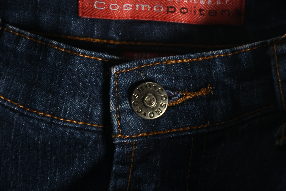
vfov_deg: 6.6
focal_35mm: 210
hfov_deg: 9.8
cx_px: 143
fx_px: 1670
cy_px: 96
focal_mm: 140
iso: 200
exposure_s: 1/125
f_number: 7.1
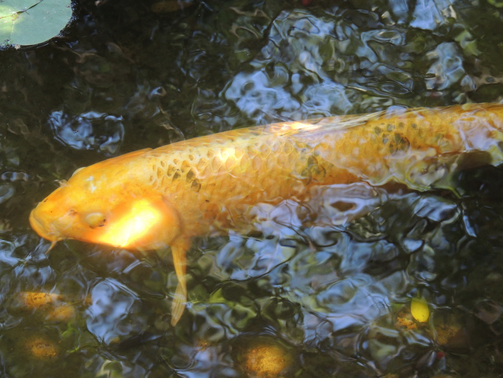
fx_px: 2906
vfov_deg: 7.4
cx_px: 252
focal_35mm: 200
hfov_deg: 9.9
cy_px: 189
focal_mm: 35.6
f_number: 4.6
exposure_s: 1/60
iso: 400
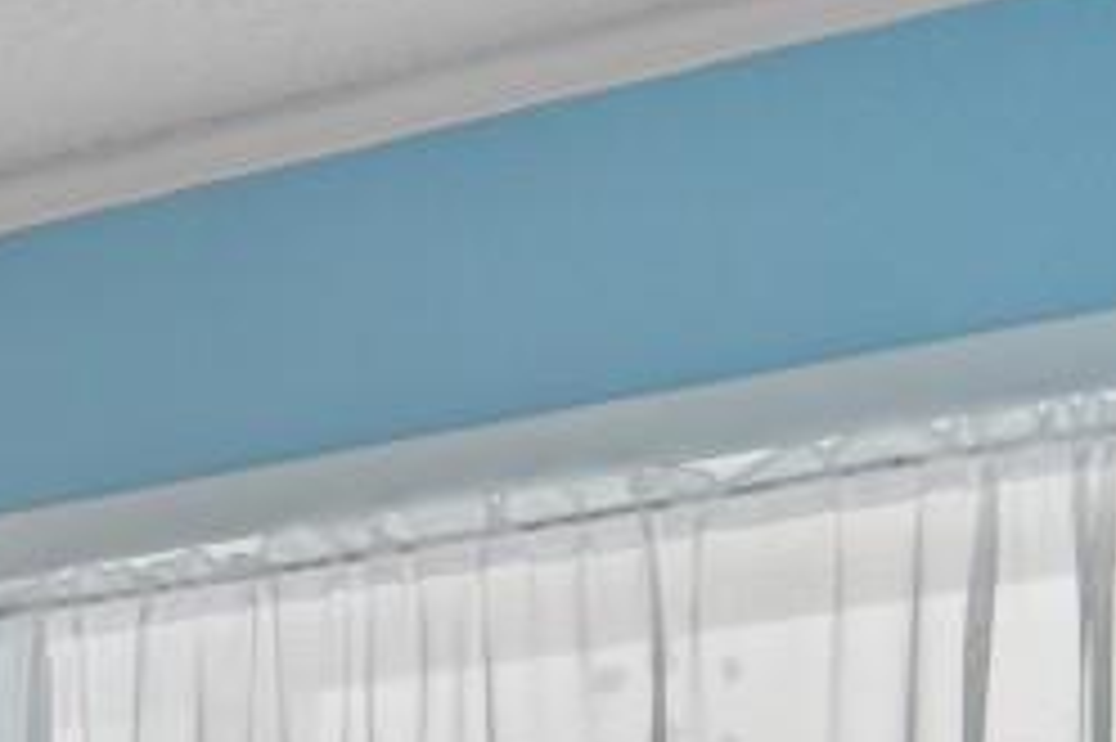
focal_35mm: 98
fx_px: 3036
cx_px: -2300
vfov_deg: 12.4
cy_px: 1466
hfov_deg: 11.2
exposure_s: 1/5
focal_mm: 10
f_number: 4.5
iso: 100
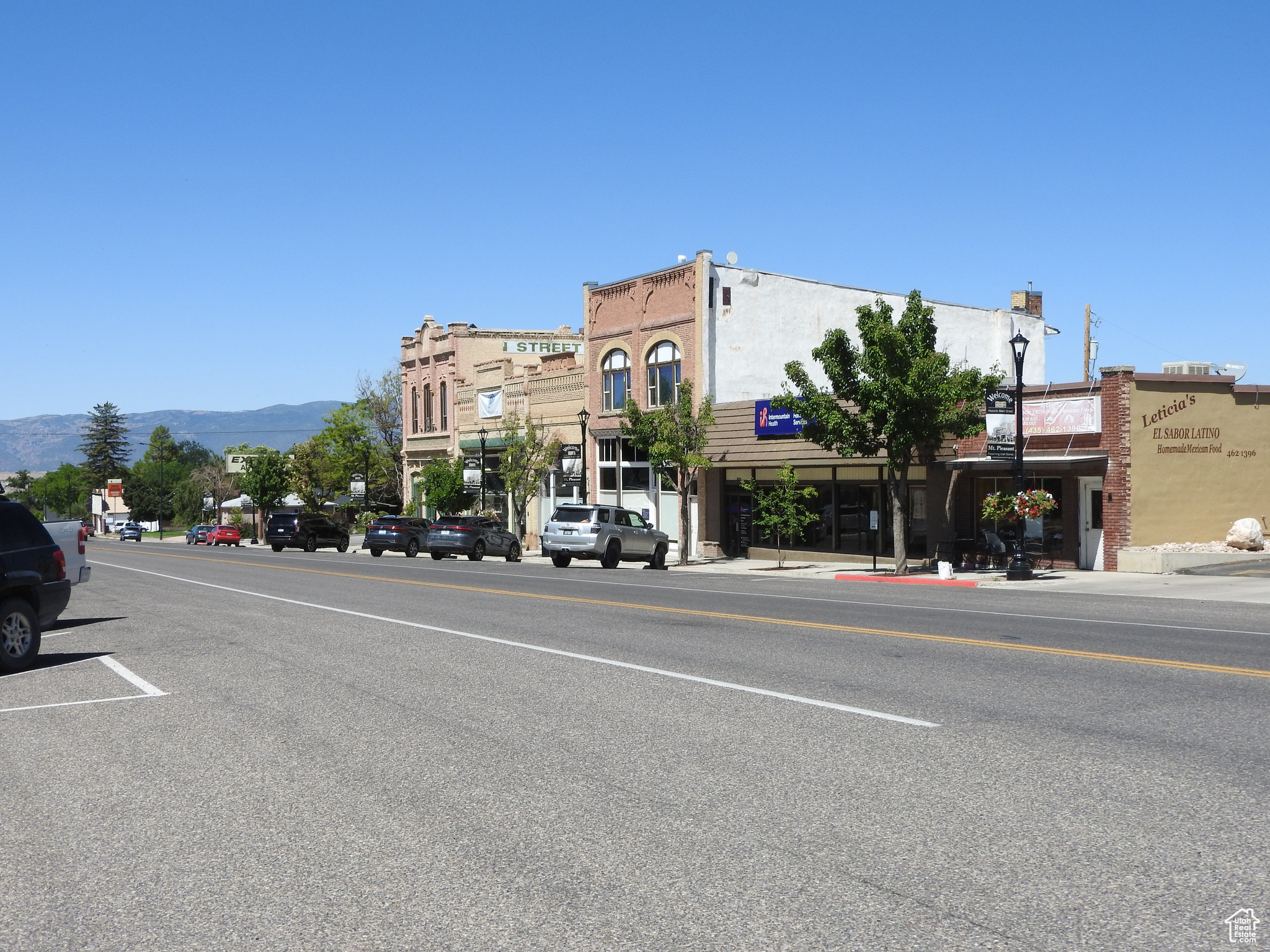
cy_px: 476
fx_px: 1651
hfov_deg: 42.1
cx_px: 635
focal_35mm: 45
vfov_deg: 32.2
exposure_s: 1/1250
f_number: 4
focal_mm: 8.1
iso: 100
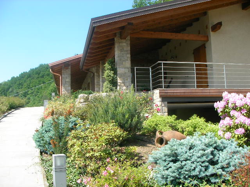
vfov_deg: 37.7
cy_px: 94
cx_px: 125
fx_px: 274
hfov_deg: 49.0
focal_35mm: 38
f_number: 4.5
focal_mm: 6.3
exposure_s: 1/185
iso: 50
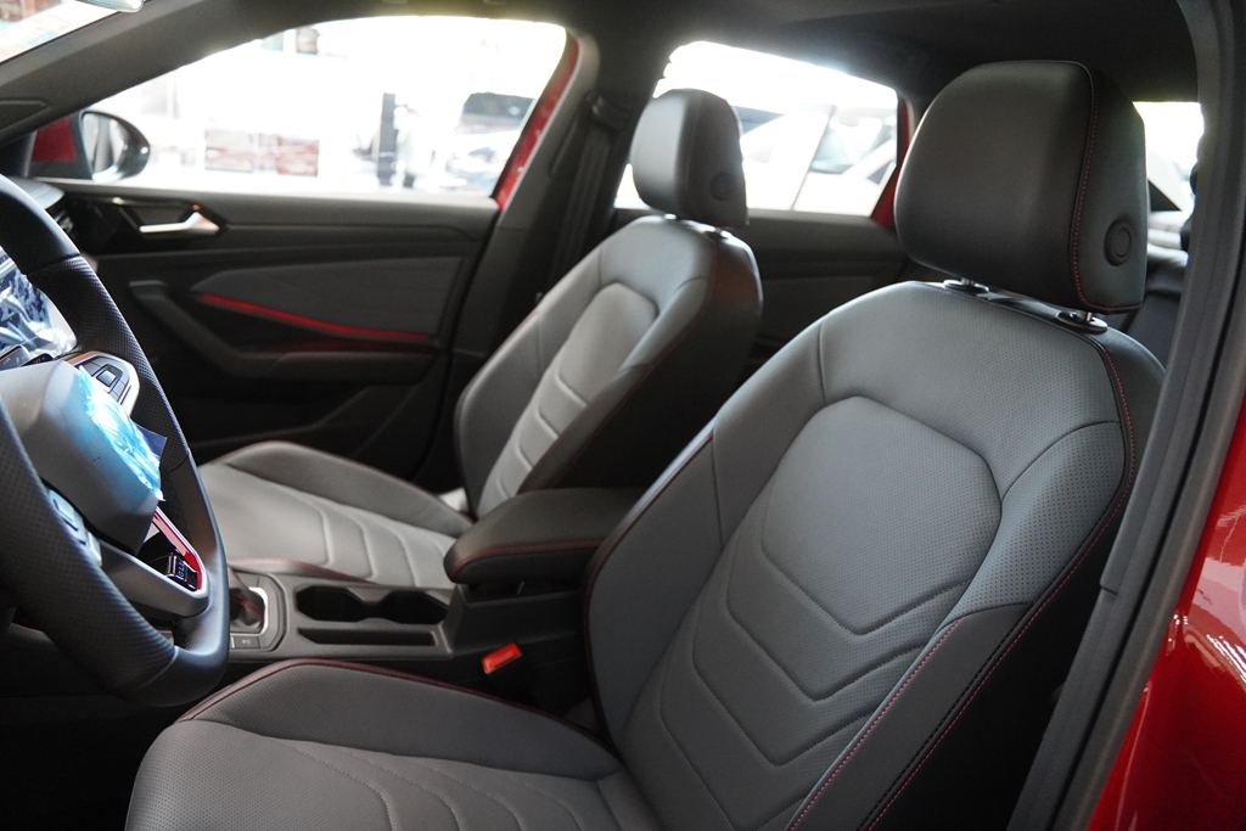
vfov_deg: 50.4
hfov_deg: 70.4
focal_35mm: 26
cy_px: 416
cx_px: 623
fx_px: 883
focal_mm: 17
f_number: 2.8
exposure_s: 1/160
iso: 3200
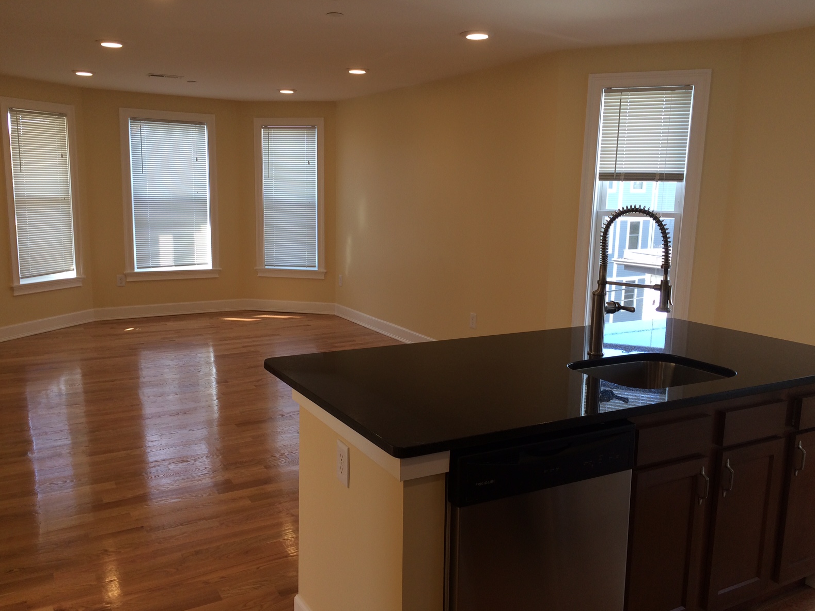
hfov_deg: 60.0
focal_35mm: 30
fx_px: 706
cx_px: 396
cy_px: 307
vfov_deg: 46.8
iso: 40
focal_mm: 4.15
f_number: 2.2
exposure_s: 1/120
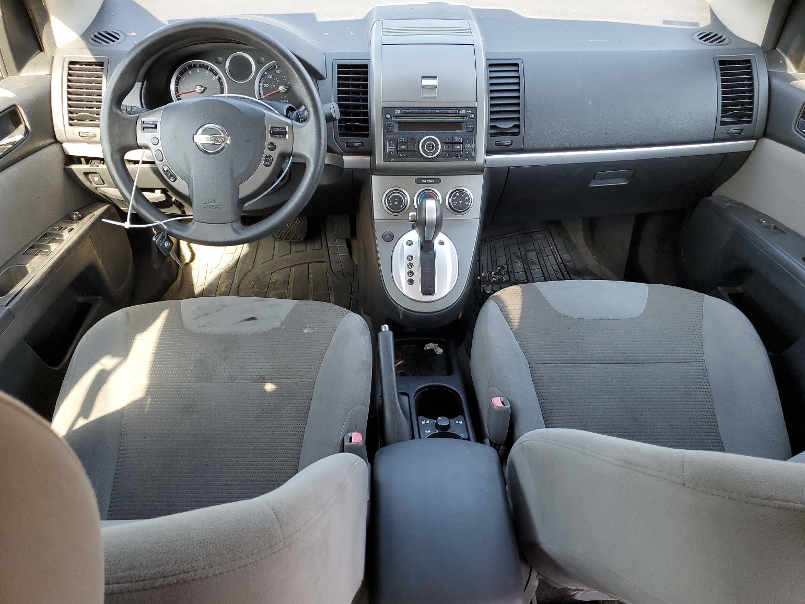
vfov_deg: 51.4
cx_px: 413
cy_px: 294
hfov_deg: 65.3
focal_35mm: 27
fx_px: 628
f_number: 1.5
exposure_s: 1/120
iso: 53
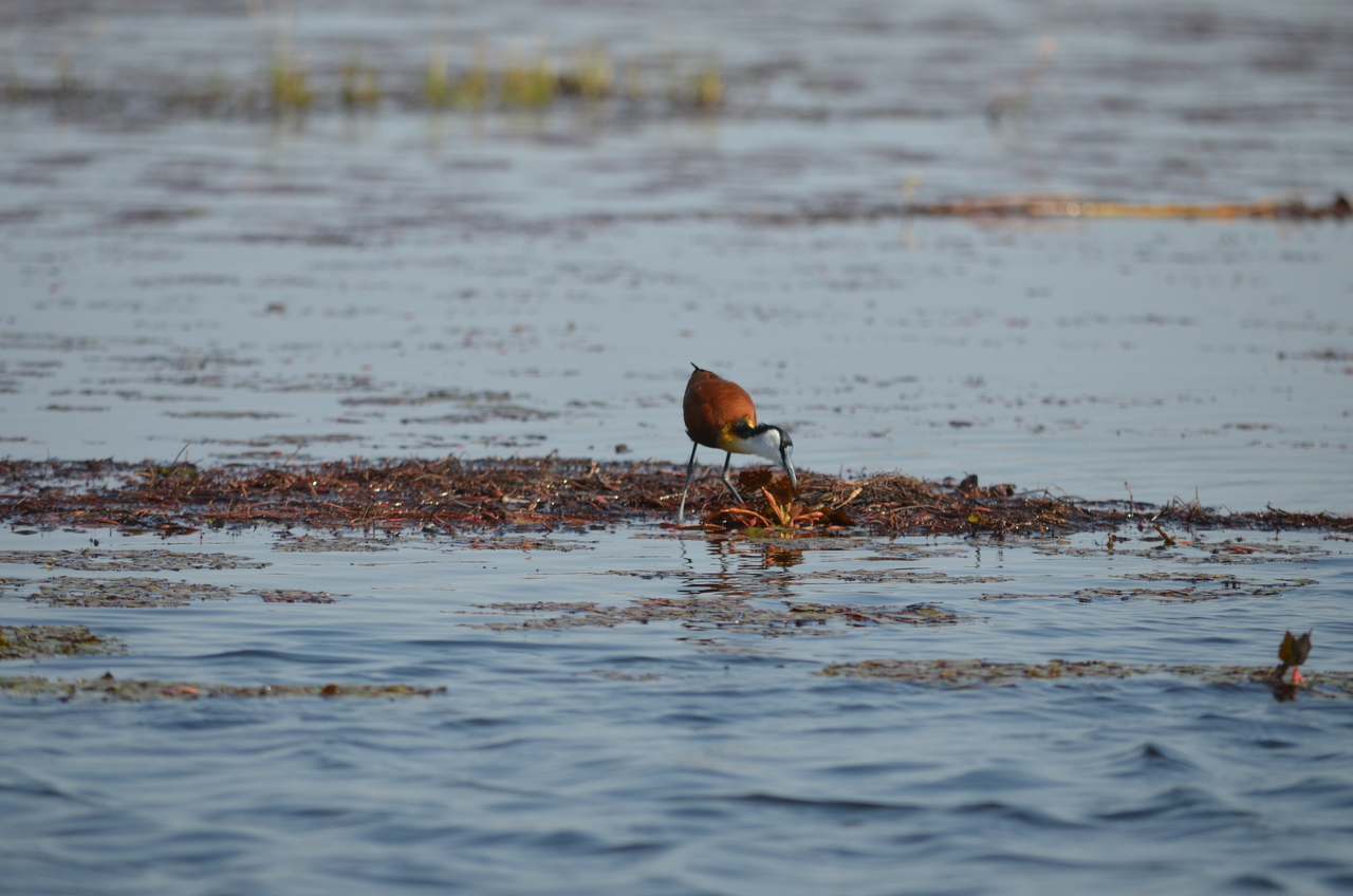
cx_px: 676
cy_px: 448
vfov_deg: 3.3
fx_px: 15753
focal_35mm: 420
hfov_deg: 4.9
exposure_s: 1/800
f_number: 7.1
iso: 200
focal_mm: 280
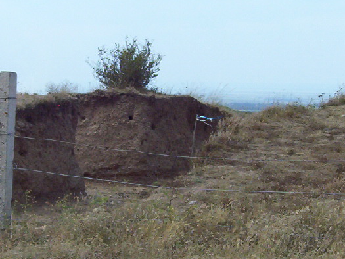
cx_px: 116
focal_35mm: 115
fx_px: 1146
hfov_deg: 17.1
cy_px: 153
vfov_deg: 12.9
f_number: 5.97
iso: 100
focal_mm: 7.88
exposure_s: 1/334
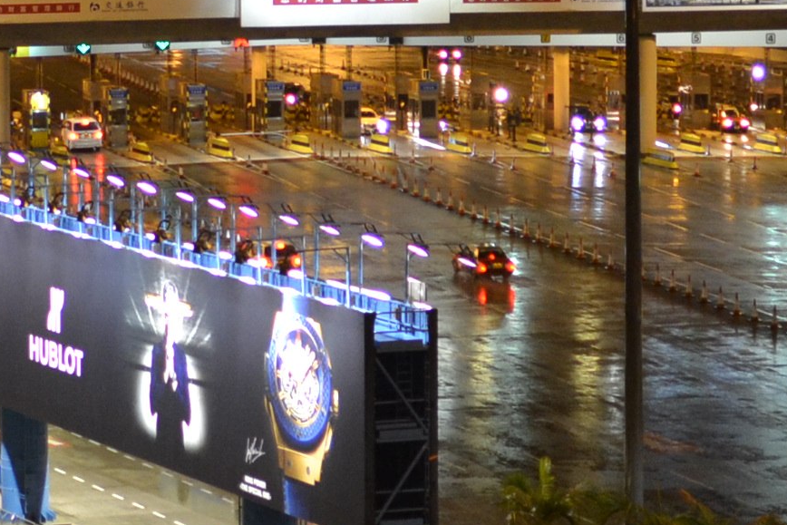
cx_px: -55
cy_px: -14
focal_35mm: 209
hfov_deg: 9.8
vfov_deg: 6.6
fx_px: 4569
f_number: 1.8
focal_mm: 35
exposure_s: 1/80
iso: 800
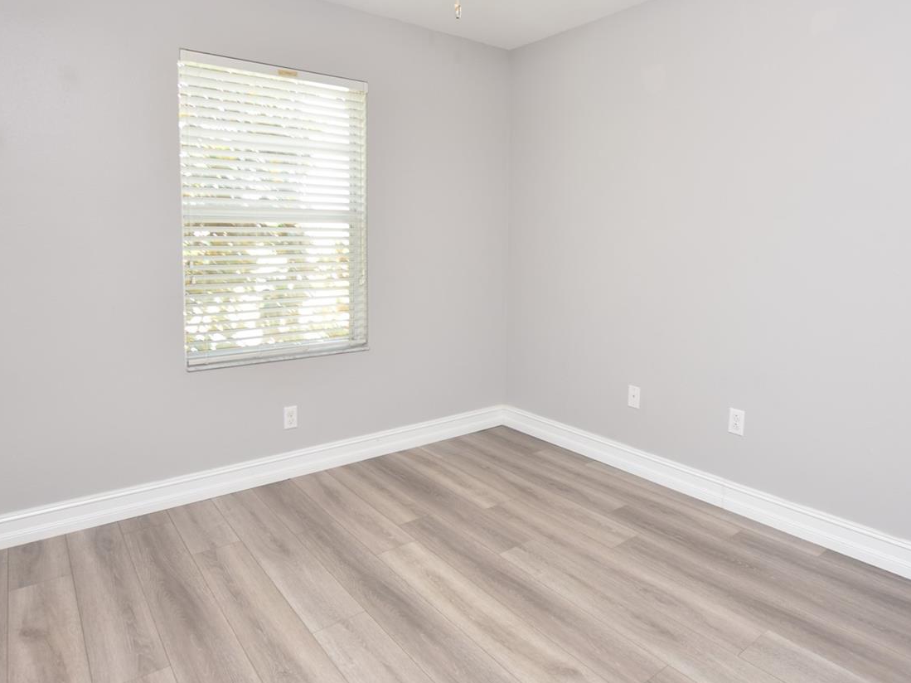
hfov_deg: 79.0
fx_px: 553
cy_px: 280
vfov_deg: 63.0
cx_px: 468
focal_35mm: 21
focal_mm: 10
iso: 220
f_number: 4
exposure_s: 1/60
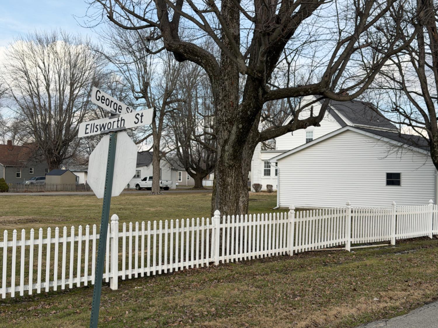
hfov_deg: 39.7
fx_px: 607
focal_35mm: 48
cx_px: 219
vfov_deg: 30.3
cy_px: 164
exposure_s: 1/2976
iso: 64
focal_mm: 6.76
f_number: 1.78
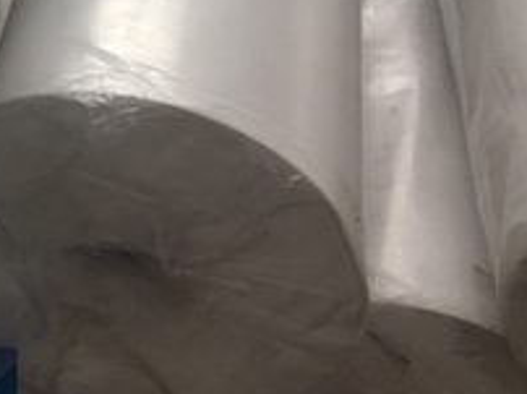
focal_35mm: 92
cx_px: -162
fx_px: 1399
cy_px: -141
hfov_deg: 19.6
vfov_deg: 15.2
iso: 80
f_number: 2.2
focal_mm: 4.15
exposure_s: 1/17
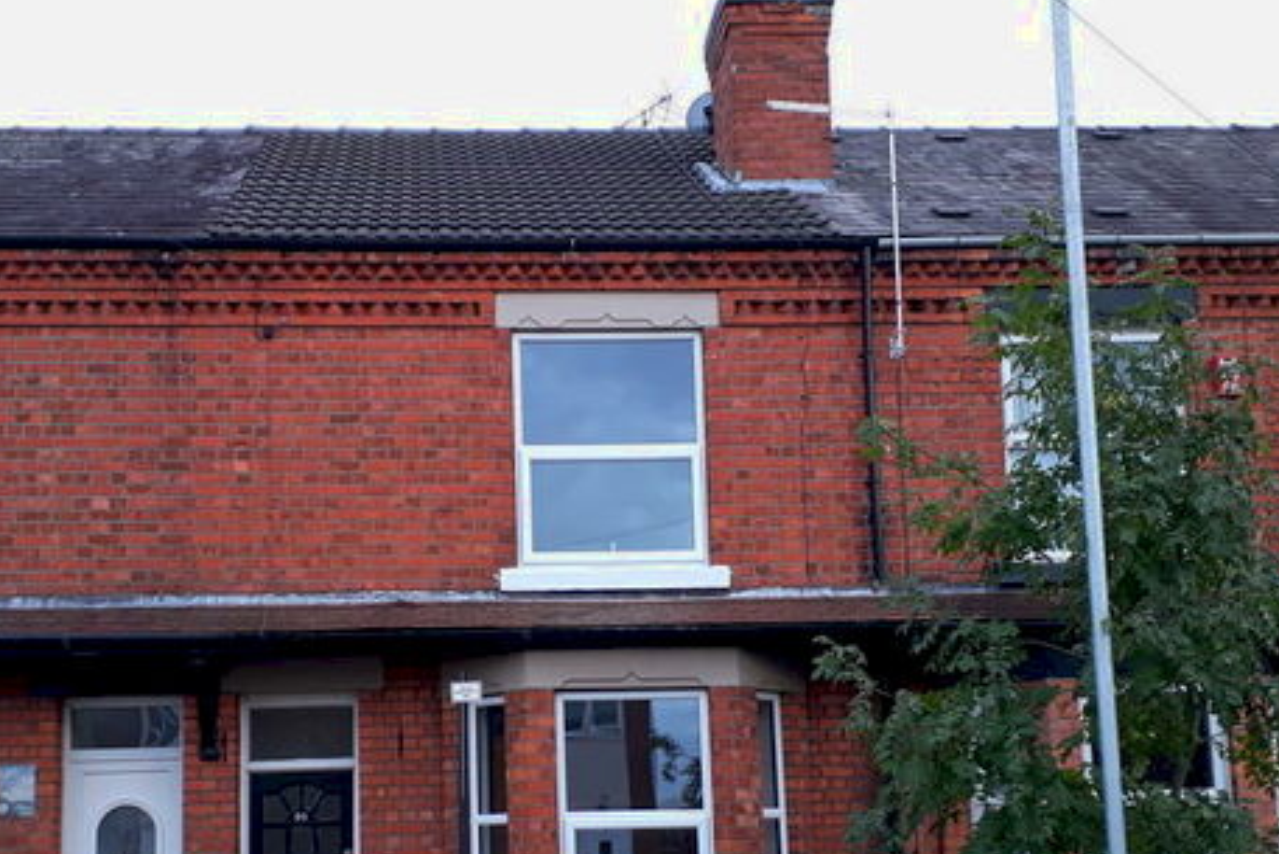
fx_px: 1528
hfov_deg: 45.1
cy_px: 623
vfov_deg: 30.8
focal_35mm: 43
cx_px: 504
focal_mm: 3.6
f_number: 1.9
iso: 40
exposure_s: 1/265
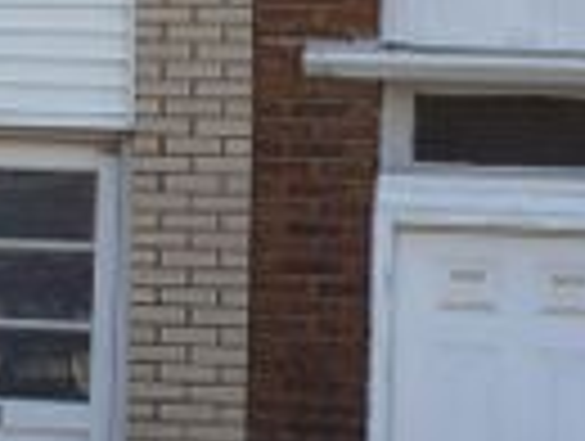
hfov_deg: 10.2
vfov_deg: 7.8
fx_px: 3183
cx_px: -297
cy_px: -142
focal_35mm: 188
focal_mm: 8.7
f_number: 4.1
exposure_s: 1/200
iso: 100
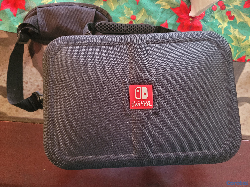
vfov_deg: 53.1
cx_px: 125
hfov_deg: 67.3
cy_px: 94
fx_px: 188
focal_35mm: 26
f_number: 1.8
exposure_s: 1/24
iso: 500
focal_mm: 5.4
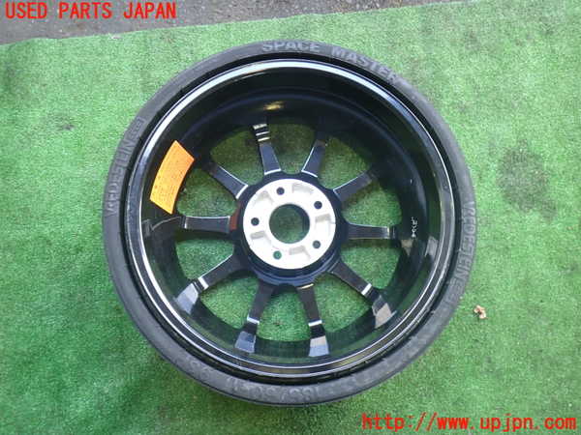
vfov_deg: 46.8
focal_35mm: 30
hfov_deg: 60.0
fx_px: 504
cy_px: 218
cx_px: 290
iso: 200
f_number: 2.3
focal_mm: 5.4
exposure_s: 1/50
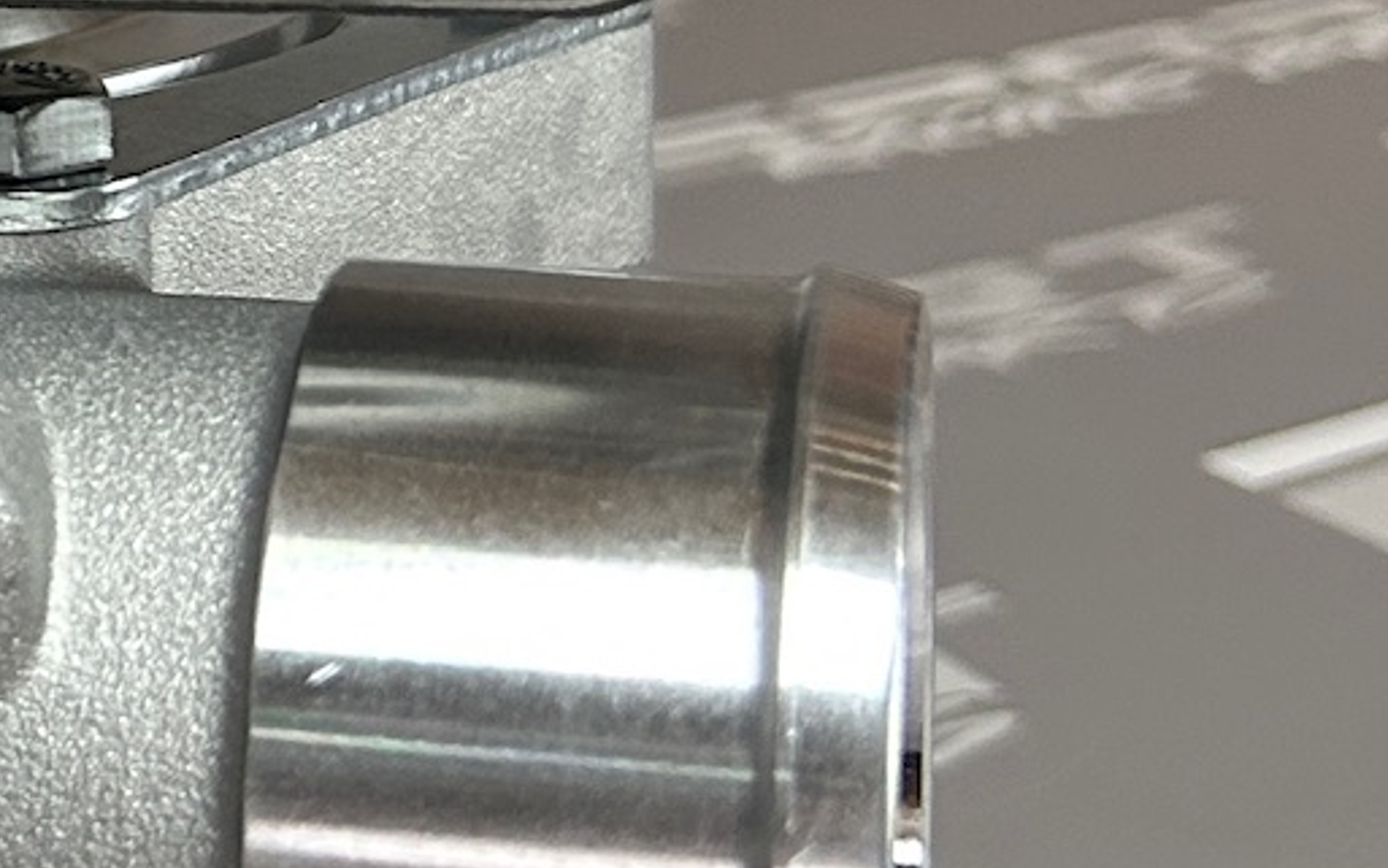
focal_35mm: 110
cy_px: -100
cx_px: -620
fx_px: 4162
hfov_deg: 17.3
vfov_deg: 11.7
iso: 200
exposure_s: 1/50
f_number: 1.5
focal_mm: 5.7
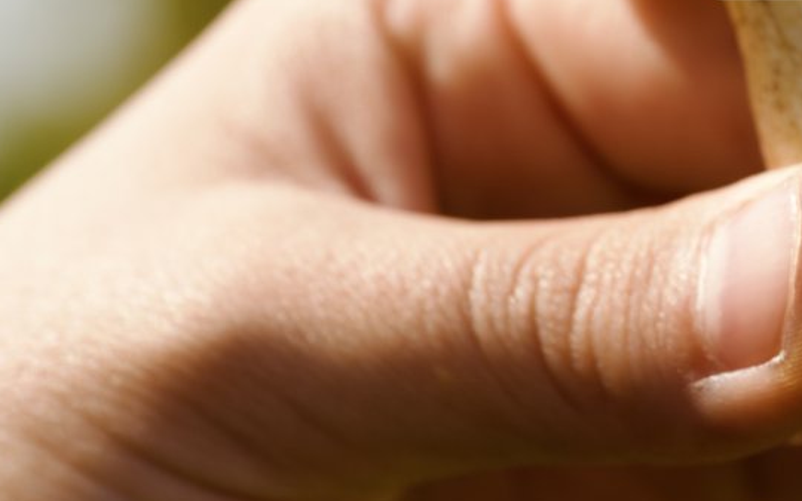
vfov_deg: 4.5
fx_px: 6336
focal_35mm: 290
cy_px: -78
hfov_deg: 7.2
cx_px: 962
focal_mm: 96
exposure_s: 1/400
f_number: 7.1
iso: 100
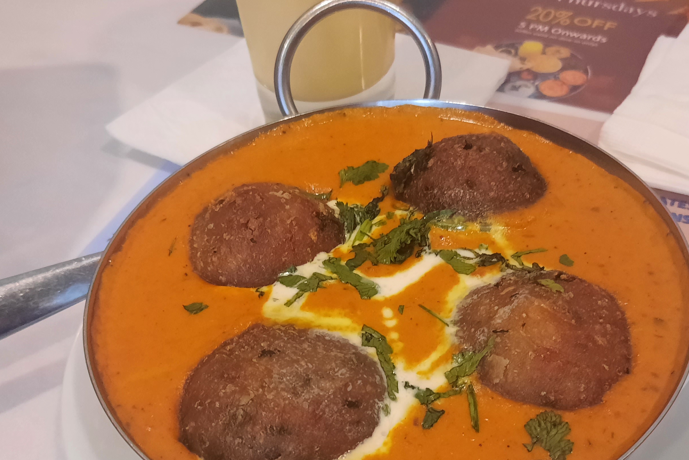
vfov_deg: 31.1
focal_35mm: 43
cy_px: 284
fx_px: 823
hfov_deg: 45.4
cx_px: 376
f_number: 2
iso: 400
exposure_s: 1/24
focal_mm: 4.6
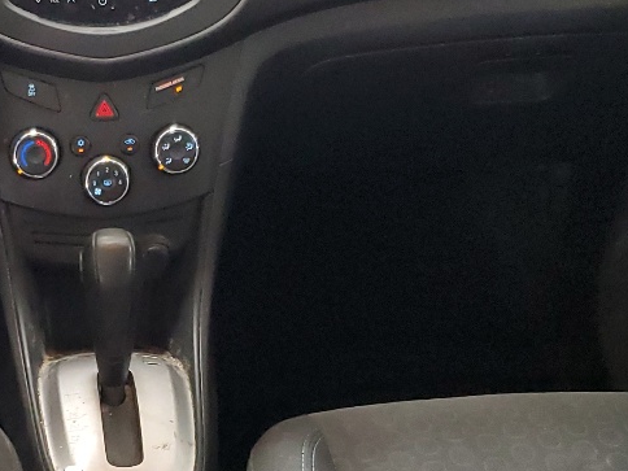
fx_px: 1560
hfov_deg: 22.4
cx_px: 117
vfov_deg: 17.0
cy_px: 383
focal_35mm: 86
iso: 323
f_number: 1.5
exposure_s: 1/60.2
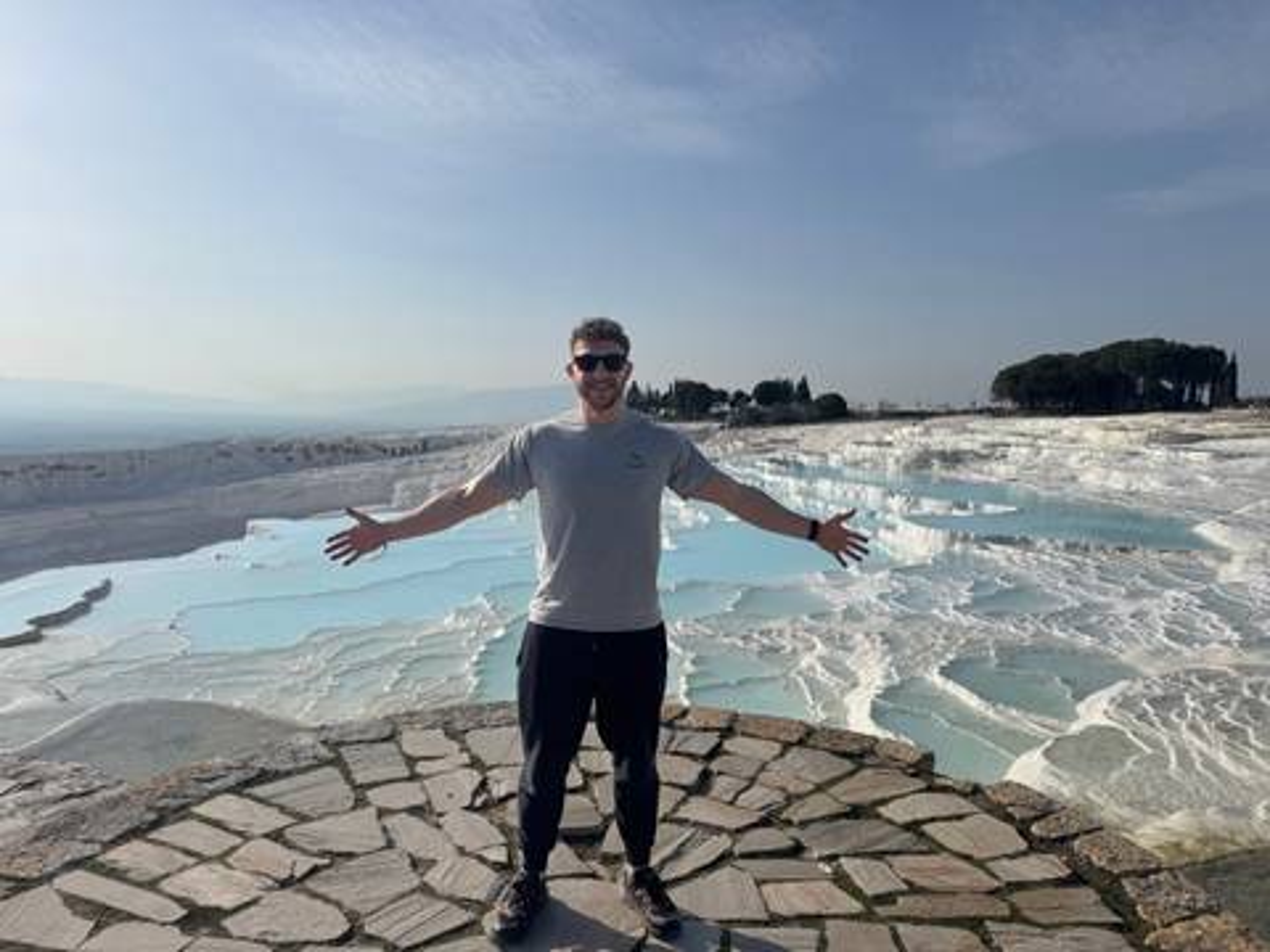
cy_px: 476
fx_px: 881
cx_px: 635
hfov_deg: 71.6
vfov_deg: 56.8
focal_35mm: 24
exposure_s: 1/12346
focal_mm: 6.76
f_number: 1.78
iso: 80
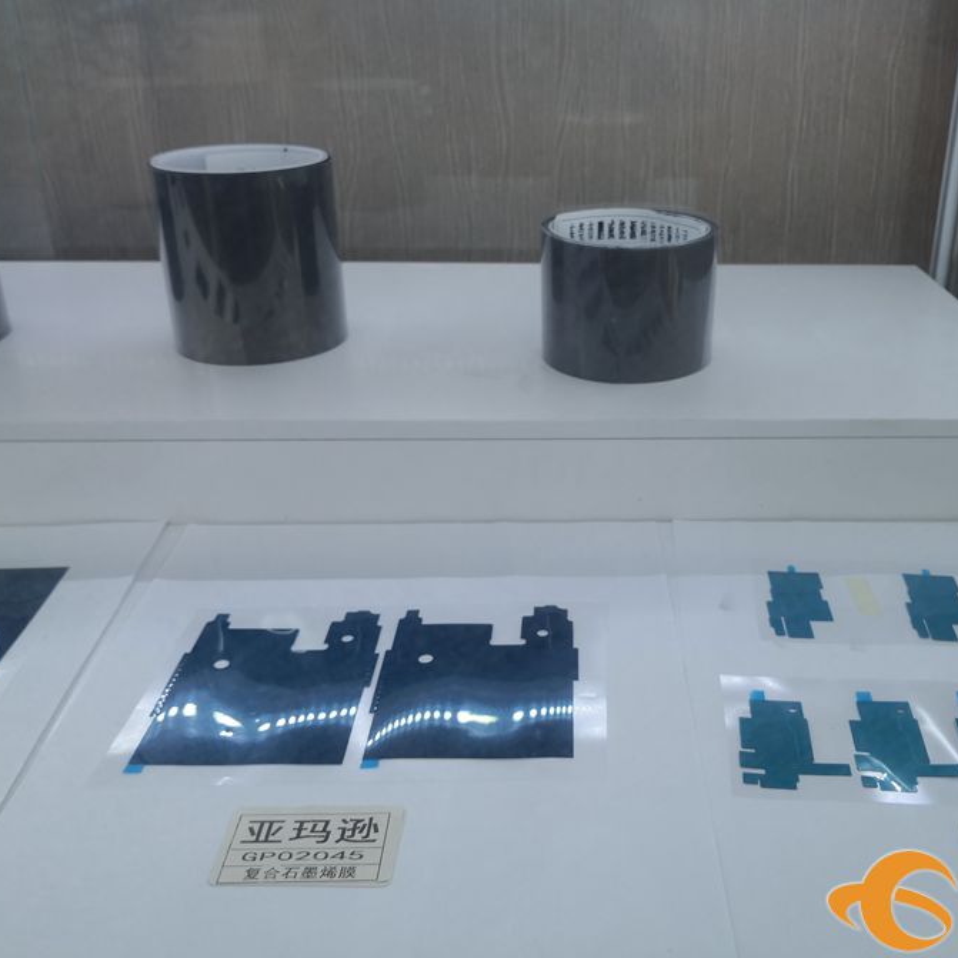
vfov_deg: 51.1
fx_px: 1002
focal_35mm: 32
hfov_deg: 50.6
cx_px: 601
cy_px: 480
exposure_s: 1/179
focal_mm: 3.95
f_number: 1.6
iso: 50
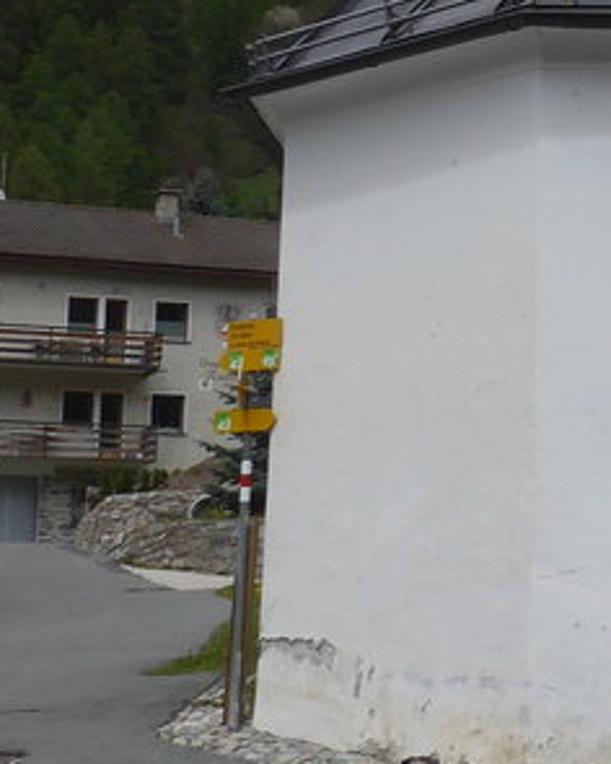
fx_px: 2599
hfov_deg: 12.1
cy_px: 98
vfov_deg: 16.5
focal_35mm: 115
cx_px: 1165
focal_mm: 6
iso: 80
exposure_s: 1/2000
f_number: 3.2
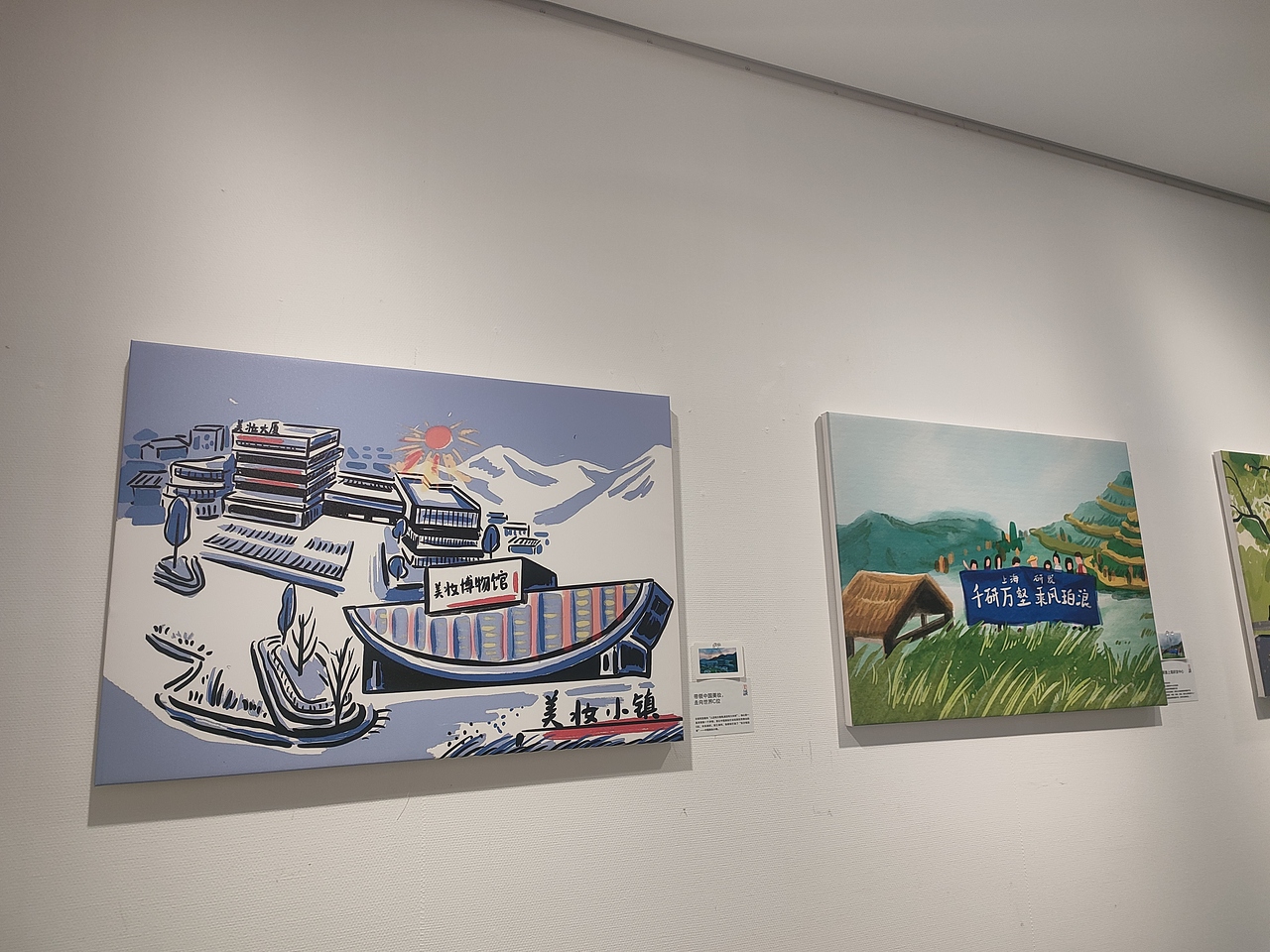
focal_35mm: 25
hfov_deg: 69.4
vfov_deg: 54.9
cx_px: 635
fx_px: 917
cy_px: 476
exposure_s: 1/33
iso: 294
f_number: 1.75
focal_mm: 5.96
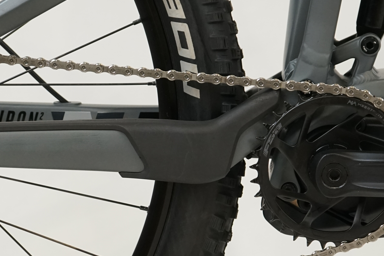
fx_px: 1333
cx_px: 151
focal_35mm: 125
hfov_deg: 16.4
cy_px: 181
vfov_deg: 11.0
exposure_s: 1/200
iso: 1600
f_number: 5.6
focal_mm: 53
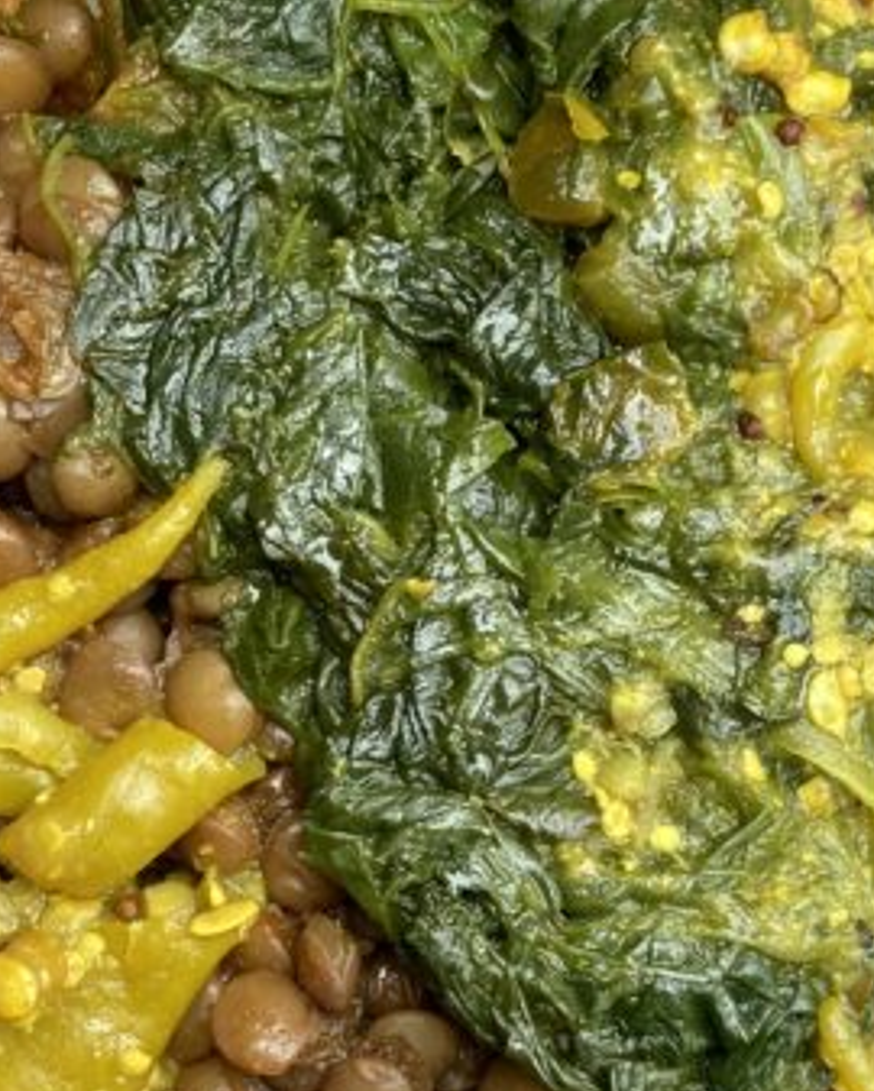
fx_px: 2681
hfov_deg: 18.5
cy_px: 618
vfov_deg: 23.0
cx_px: 502
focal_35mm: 83
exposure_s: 1/121
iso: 25
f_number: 1.8
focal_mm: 3.99
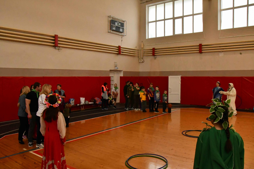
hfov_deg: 60.3
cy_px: 84
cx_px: 127
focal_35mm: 31
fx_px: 219
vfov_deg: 42.3
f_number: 18
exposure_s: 1/400
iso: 6400
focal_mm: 21
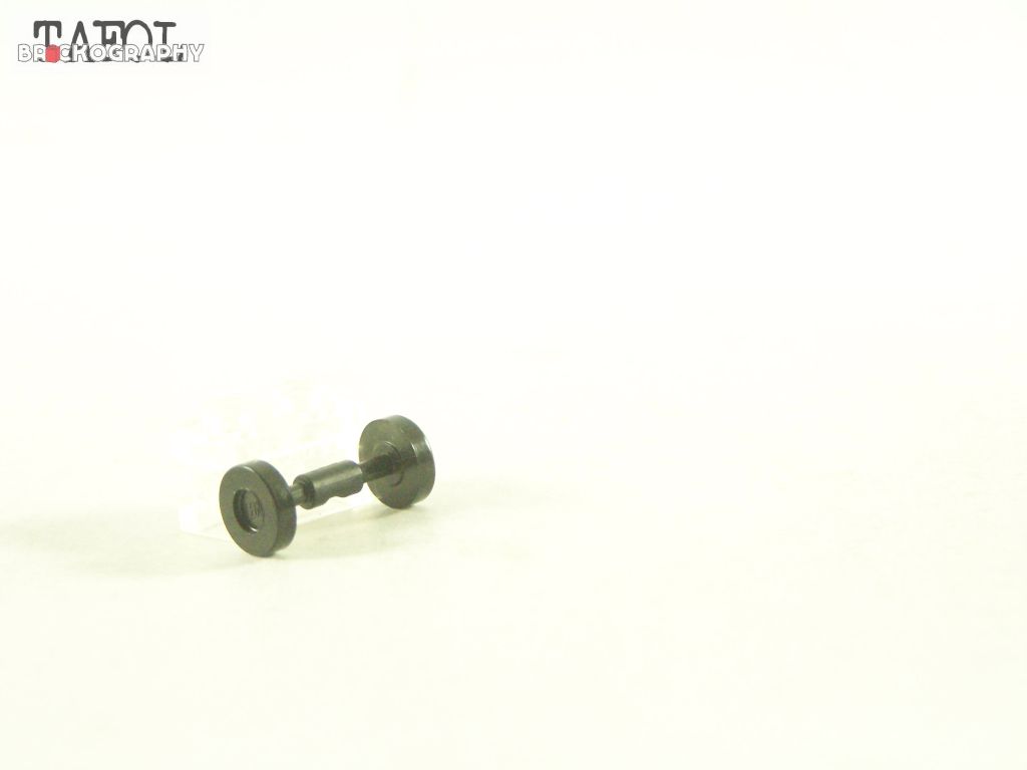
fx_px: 3471
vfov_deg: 12.7
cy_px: 385
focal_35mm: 117
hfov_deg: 16.8
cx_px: 514
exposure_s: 1/60
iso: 400
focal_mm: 19.4
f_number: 3.2
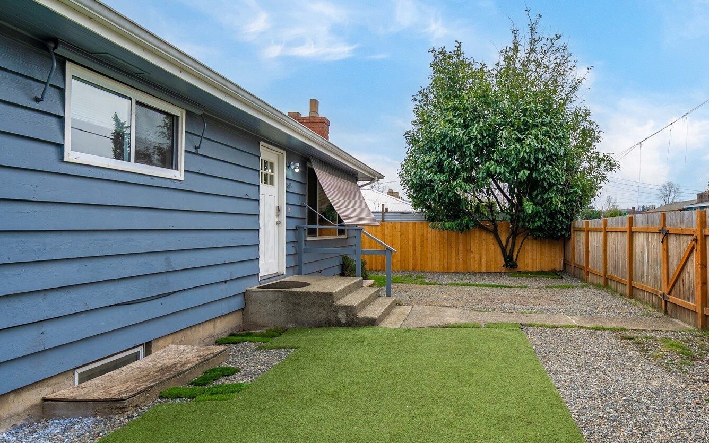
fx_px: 425
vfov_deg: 54.8
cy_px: 255
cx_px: 445
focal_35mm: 22
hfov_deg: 78.2
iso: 80
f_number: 7.1
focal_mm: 17
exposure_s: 1/60
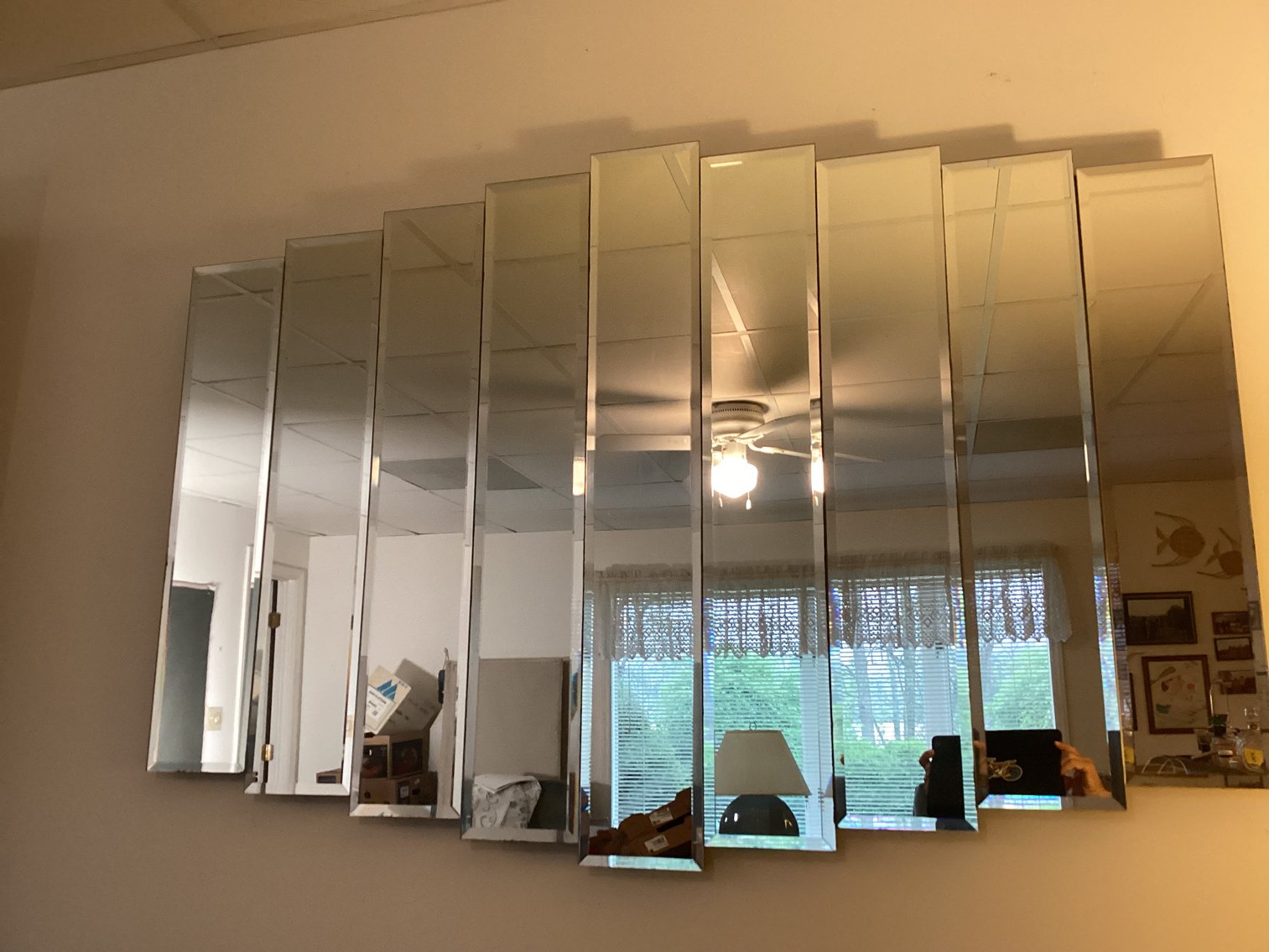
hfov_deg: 58.3
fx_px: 1137
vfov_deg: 45.4
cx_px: 634
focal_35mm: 31
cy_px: 476
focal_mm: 3.3
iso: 250
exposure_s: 1/50
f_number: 2.4
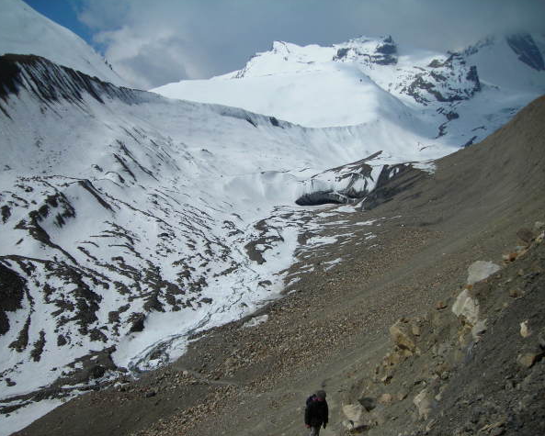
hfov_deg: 45.7
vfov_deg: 37.4
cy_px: 217
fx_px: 646
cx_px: 252
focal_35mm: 40
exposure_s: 1/526
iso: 50
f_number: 6.4
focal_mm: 6.3
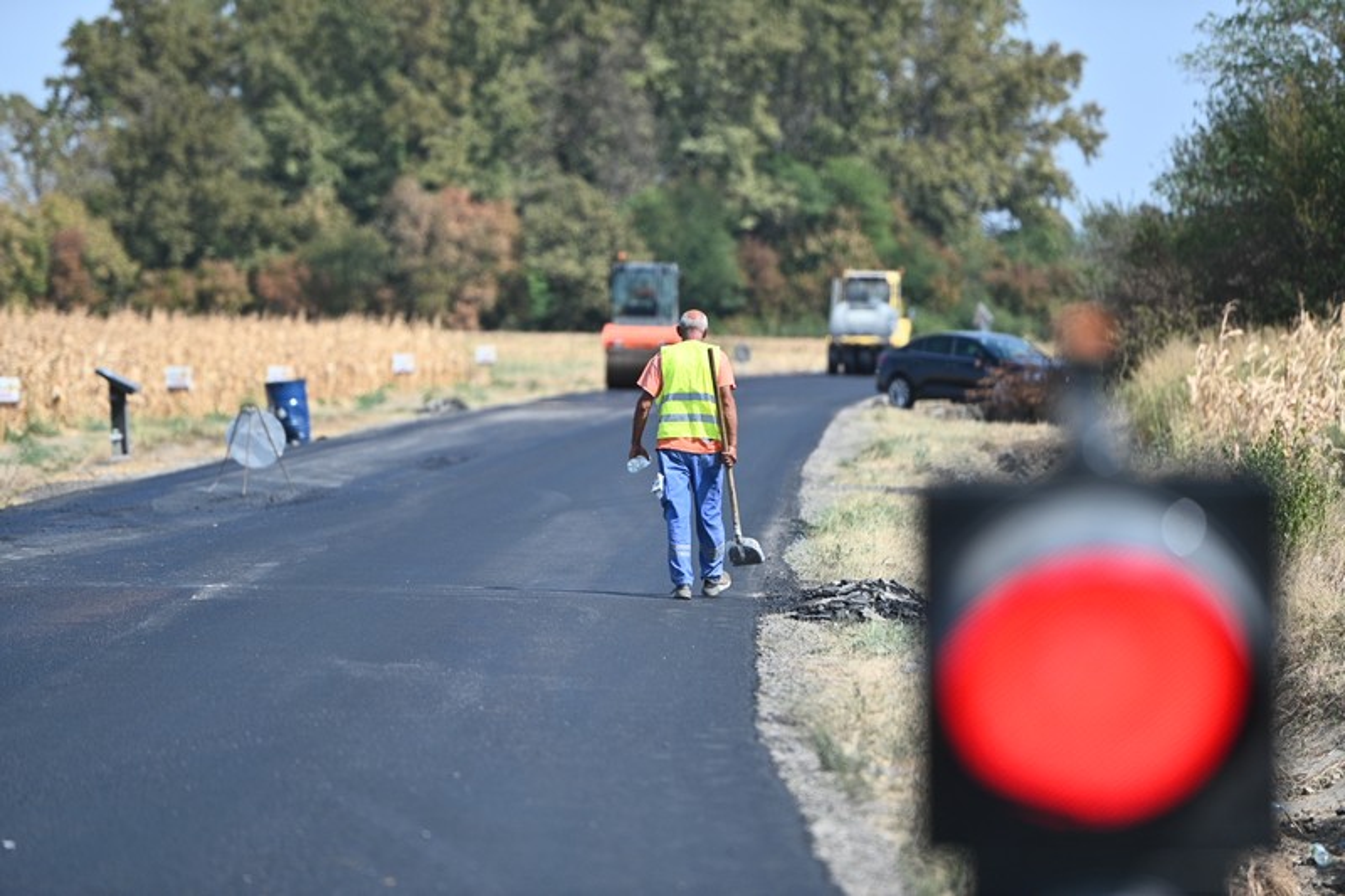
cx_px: 672
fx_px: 7470
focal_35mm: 200
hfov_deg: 10.3
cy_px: 448
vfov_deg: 6.9
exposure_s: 1/5000
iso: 250
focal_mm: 200
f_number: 2.8
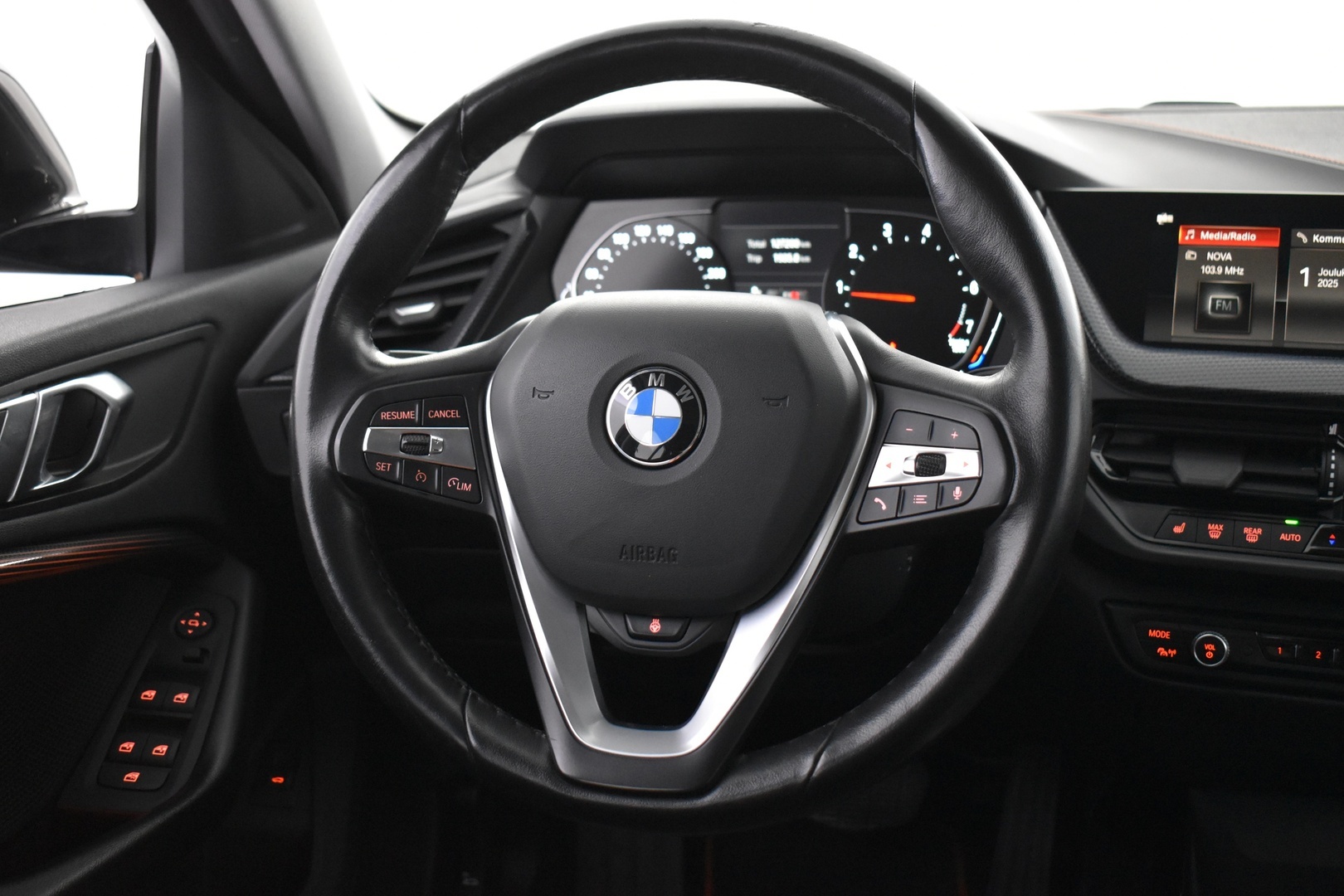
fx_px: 1568
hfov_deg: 46.4
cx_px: 672
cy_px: 448
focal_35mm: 42
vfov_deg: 31.9
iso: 3200
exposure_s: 1/20
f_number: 4.2
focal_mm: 28
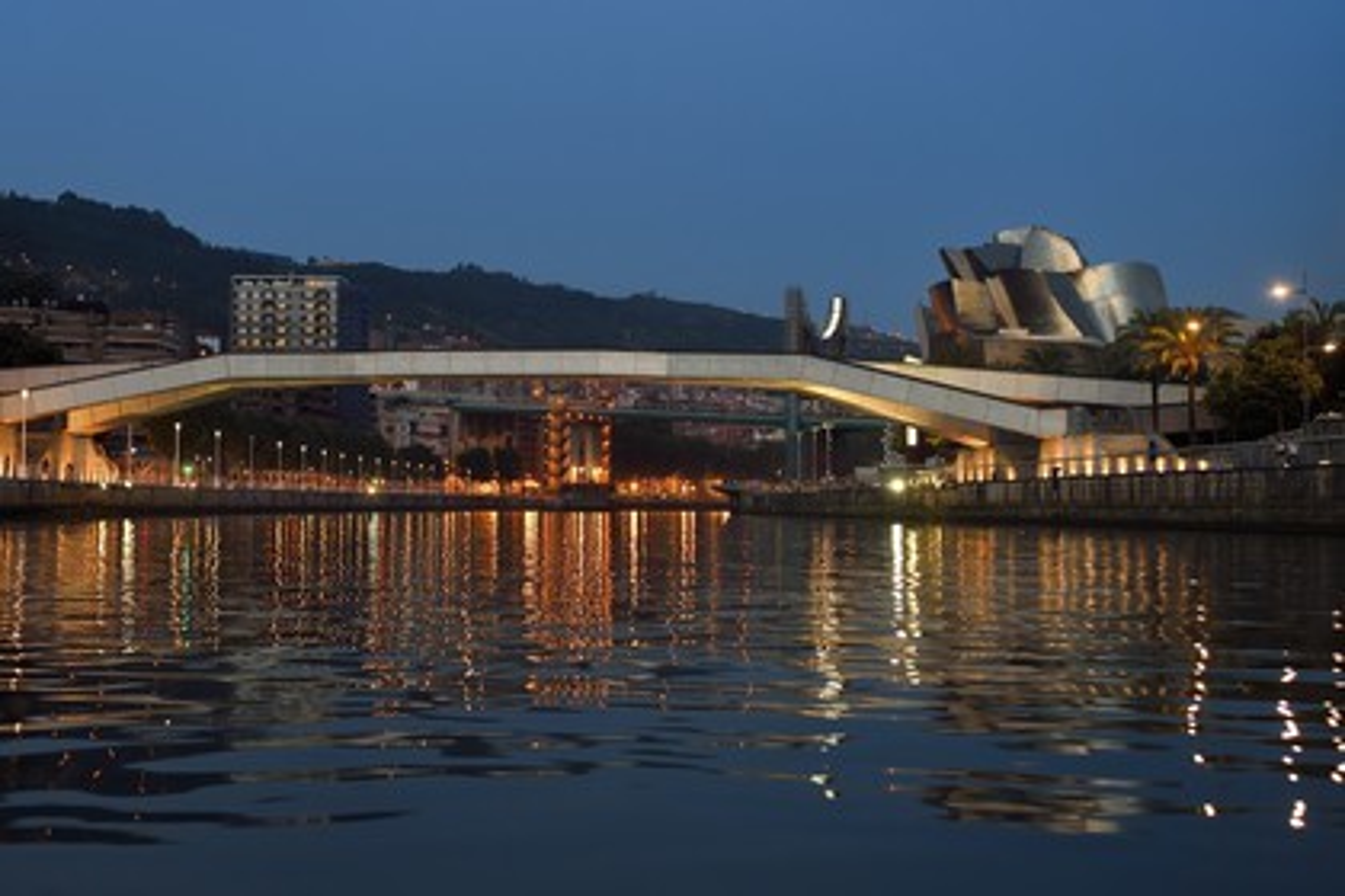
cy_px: 448
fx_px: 1868
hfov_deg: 39.6
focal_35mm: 50
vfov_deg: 27.0
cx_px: 672
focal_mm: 50
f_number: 4
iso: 1250
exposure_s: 1/50
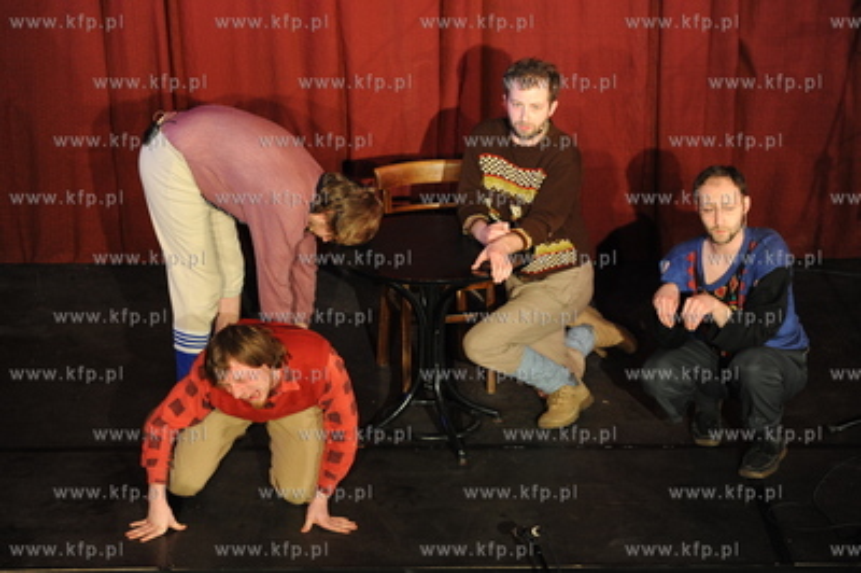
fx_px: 2868
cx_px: 430
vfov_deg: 11.4
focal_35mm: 120
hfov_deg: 17.1
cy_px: 286
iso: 1600
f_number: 4
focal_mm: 120
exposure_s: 1/125
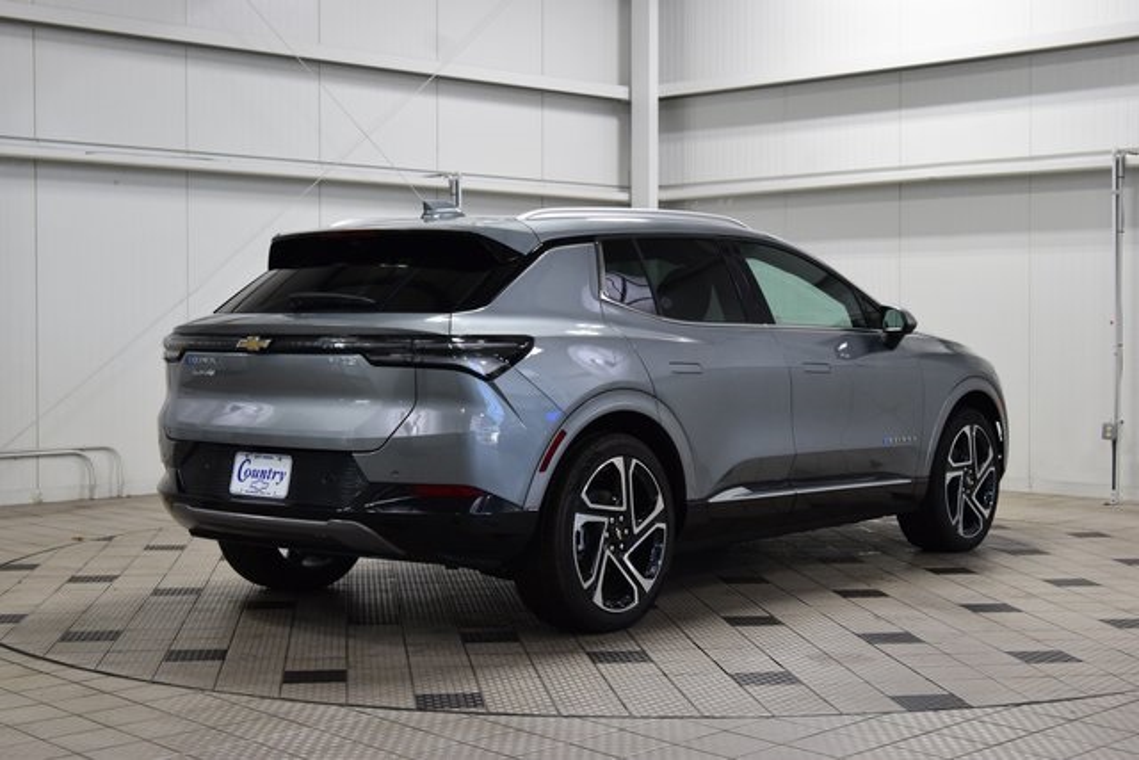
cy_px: 380
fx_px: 1709
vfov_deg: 25.1
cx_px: 570
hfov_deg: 36.9
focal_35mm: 54
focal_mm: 36
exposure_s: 1/60
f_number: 7.1
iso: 1600
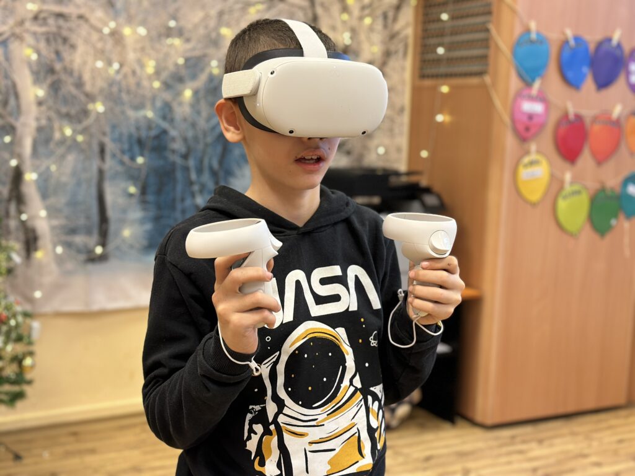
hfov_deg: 39.7
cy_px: 238
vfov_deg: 30.3
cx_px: 318
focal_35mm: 48
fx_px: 881
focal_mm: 6.86
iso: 200
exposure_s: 1/100
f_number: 1.78
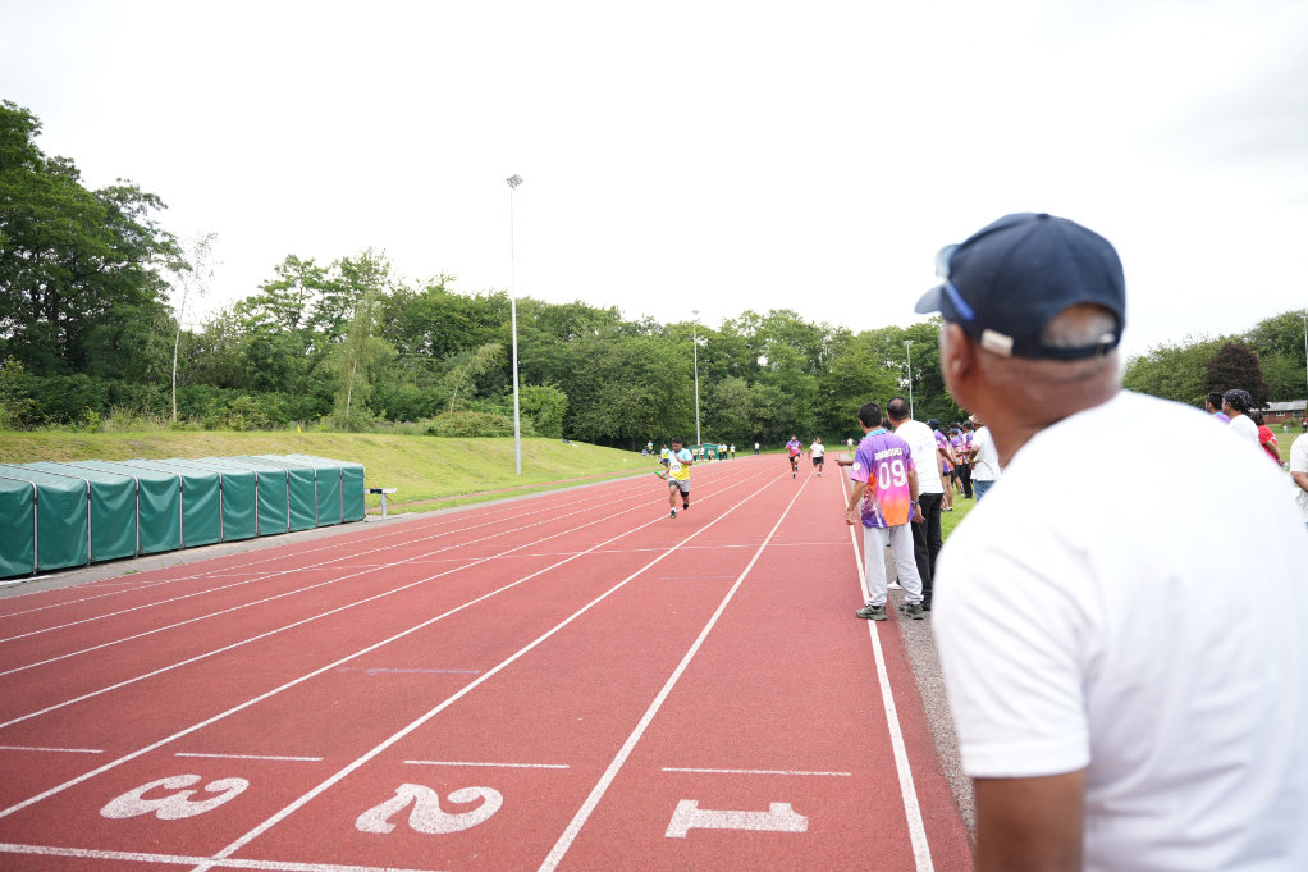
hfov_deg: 73.8
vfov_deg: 53.1
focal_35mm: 24
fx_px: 872
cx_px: 654
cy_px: 436
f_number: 2.8
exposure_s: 1/640
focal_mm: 24
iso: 250
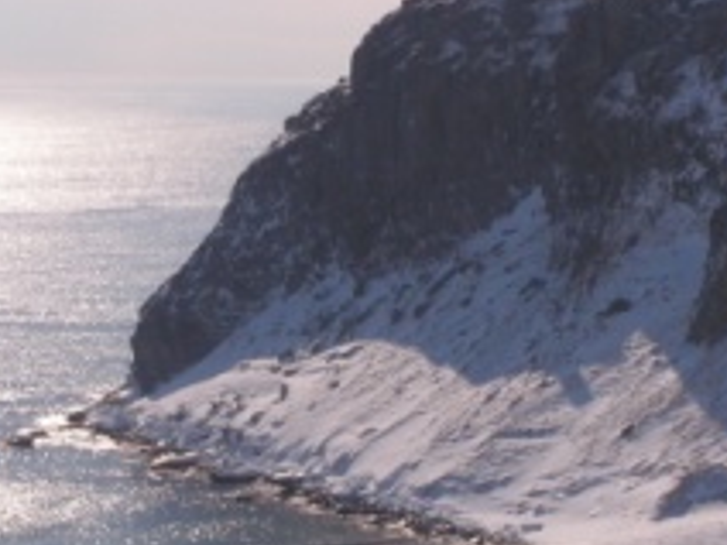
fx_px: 4179
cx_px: 339
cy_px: 284
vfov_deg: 7.5
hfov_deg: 9.9
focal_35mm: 199
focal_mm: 15.6
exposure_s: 1/640
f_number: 7.1
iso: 50
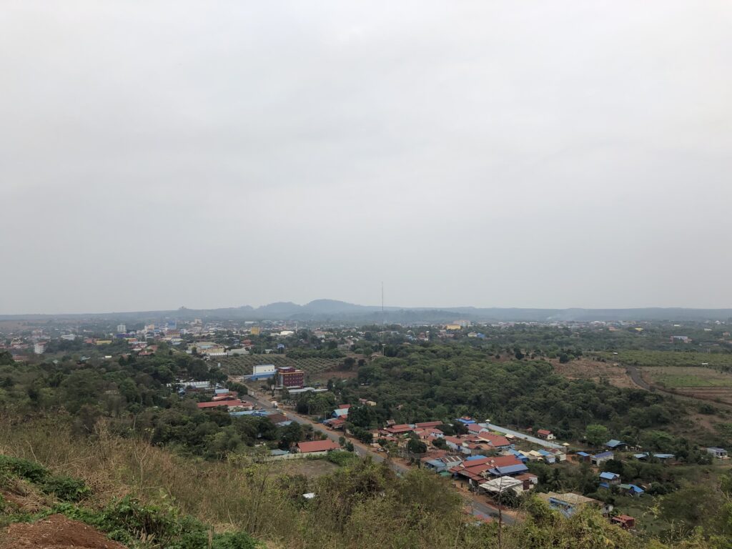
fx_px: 592
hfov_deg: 63.4
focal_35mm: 28
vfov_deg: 49.7
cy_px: 274
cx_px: 366
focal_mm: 4
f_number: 1.8
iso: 20
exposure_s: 1/1919
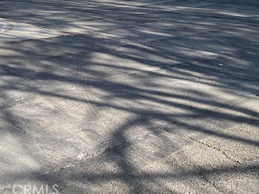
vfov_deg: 23.2
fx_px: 441
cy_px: -22
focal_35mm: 59
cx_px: 97
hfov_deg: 32.6
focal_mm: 5.7
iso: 50
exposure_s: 1/2083
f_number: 1.5
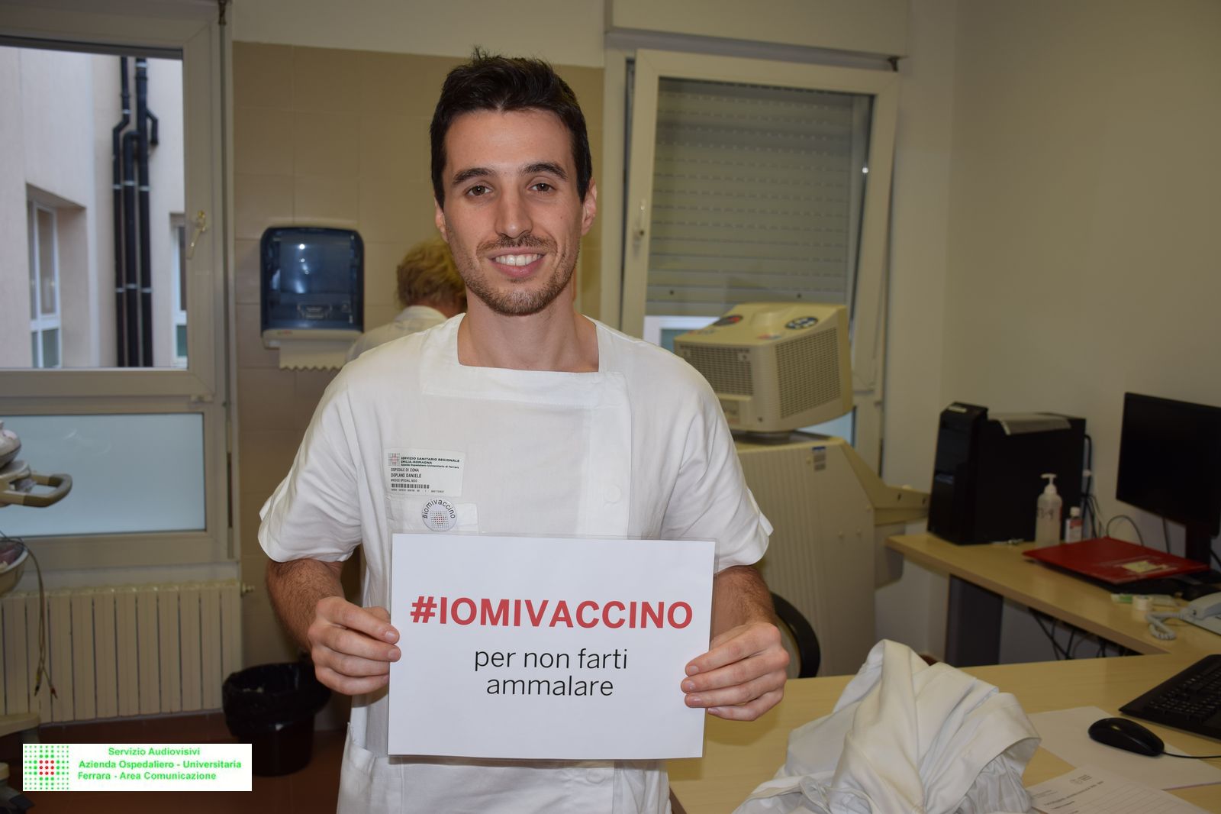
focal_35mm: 33
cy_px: 407
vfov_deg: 40.0
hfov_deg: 57.2
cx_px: 610
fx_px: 1119
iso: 100
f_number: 3.5
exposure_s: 1/60
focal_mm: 22
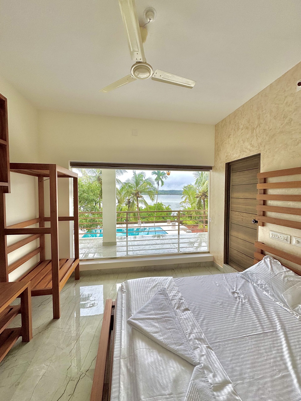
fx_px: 162
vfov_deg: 102.1
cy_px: 200
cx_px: 150
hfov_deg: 85.7
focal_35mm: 14
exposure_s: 1/184
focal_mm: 2.22
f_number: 2.2
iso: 40
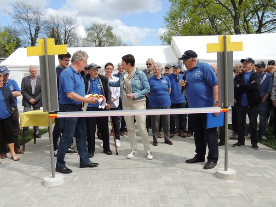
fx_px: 239
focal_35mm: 30
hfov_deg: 60.0
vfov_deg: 46.8
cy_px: 104
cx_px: 138
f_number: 3.1
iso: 100
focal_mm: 5.3
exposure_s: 1/800
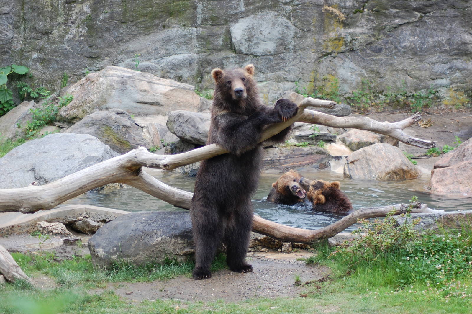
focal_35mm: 105
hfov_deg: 19.5
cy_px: 157
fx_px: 1376
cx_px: 236
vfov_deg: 13.0
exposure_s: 1/200
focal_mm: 70
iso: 400
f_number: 4
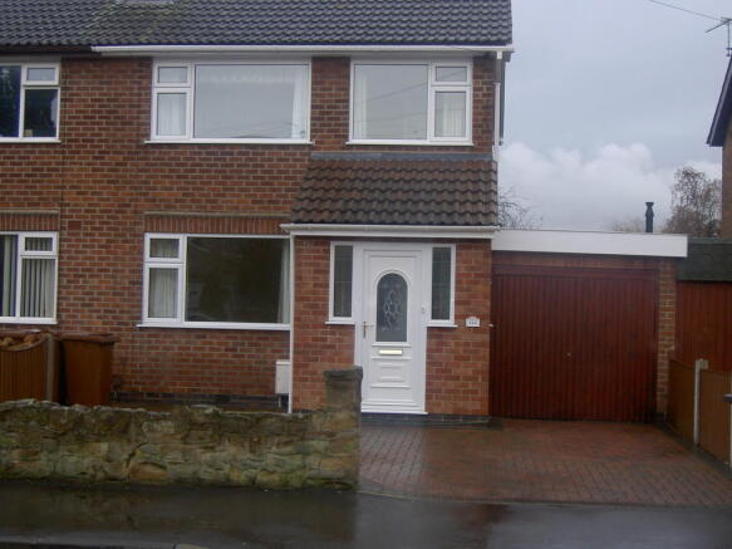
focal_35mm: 47
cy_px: 274
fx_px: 994
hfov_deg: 40.4
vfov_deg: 30.9
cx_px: 366
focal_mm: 7.7
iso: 50
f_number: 3.4
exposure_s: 1/60
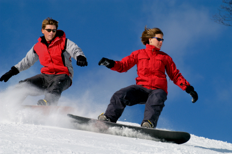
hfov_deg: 7.2
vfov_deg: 4.8
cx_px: 116
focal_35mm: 285
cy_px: 77
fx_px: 1834
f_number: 9
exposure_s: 1/800
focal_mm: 190
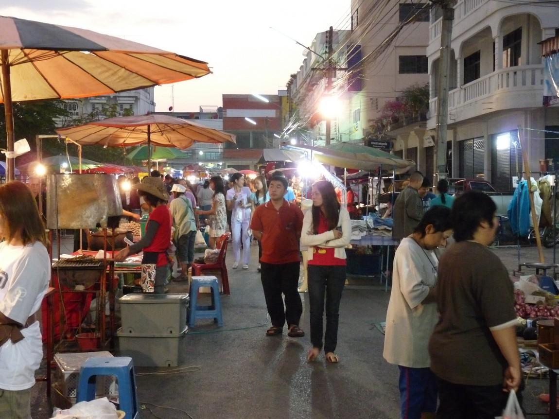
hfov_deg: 36.8
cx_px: 280
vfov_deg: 28.0
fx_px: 840
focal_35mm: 52
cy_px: 210
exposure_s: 1/30
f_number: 3.2
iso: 800
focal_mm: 9.2
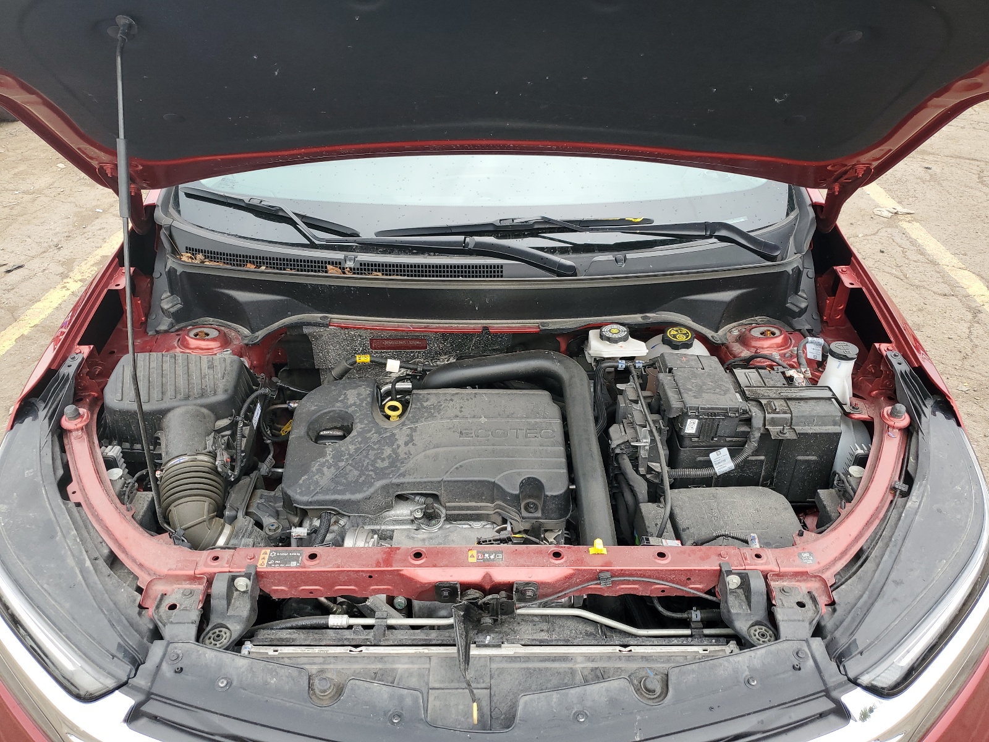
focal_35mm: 26
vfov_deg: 53.1
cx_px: 494
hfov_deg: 67.3
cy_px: 371
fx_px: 743
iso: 50
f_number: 1.5
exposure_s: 1/278
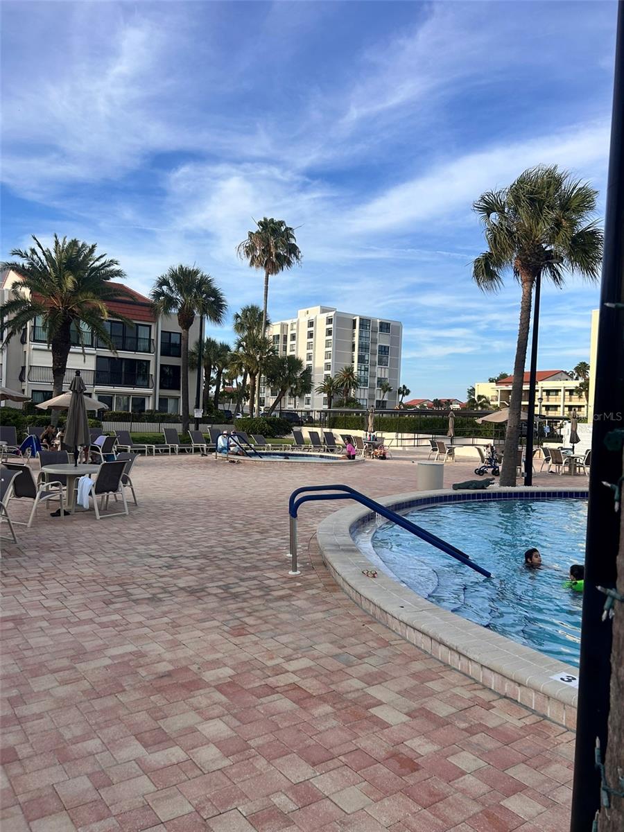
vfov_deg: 67.3
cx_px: 312
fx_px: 625
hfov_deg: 53.1
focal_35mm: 26
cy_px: 416
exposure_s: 1/2208
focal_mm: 5.7
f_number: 1.5
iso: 50
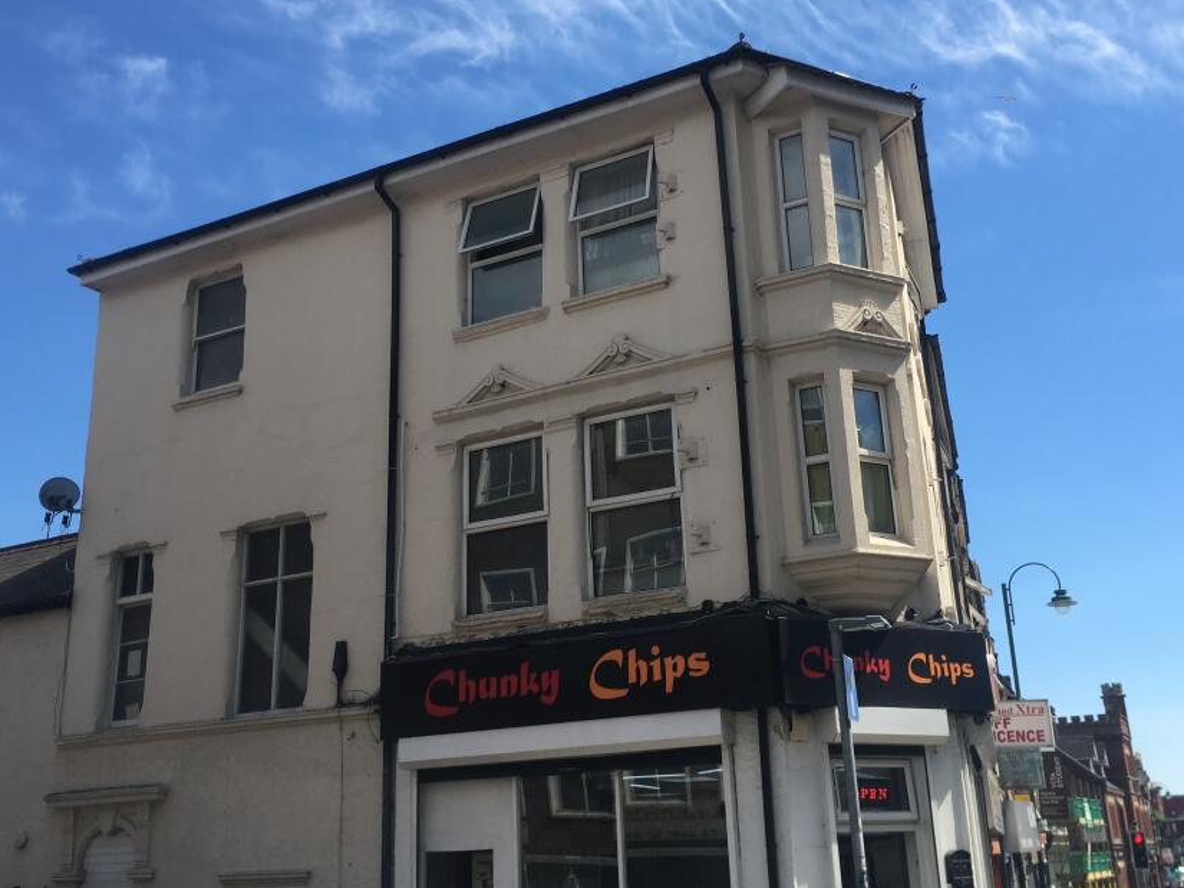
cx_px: 580
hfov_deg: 51.3
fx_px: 1232
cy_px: 471
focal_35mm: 36
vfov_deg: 39.7
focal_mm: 4.15
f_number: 2.2
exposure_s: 1/1026
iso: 25
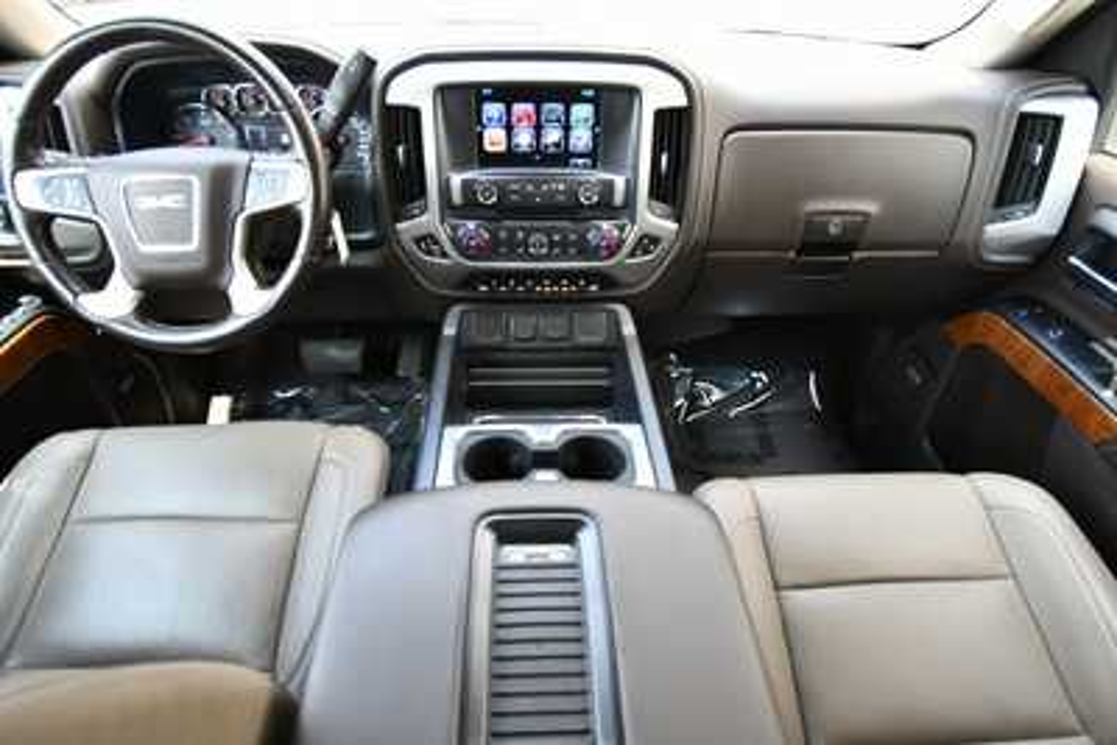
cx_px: 558
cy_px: 372
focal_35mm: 21
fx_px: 652
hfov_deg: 81.2
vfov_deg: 59.5
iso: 900
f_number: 5
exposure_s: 1/125
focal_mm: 14
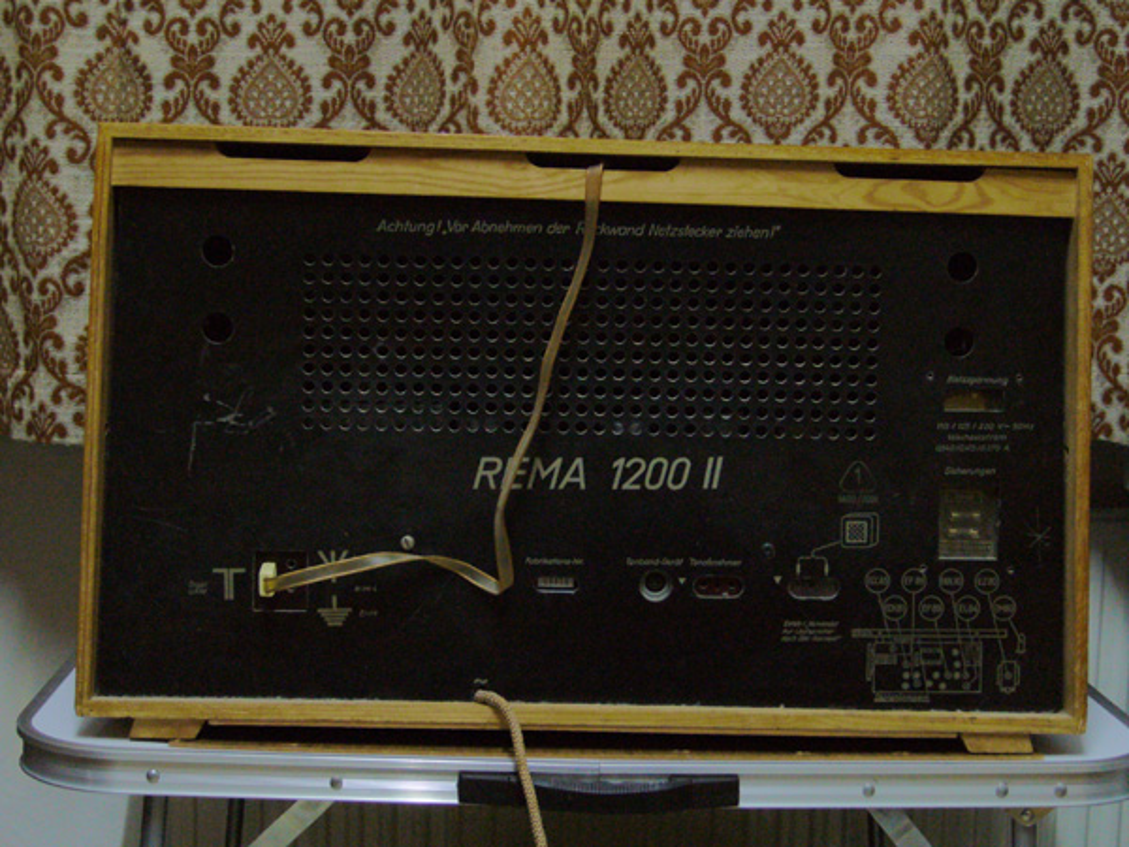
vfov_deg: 24.4
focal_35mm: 60
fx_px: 1957
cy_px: 424
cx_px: 564
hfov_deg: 32.2
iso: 200
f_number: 3.6
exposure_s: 1/8
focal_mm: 9.9
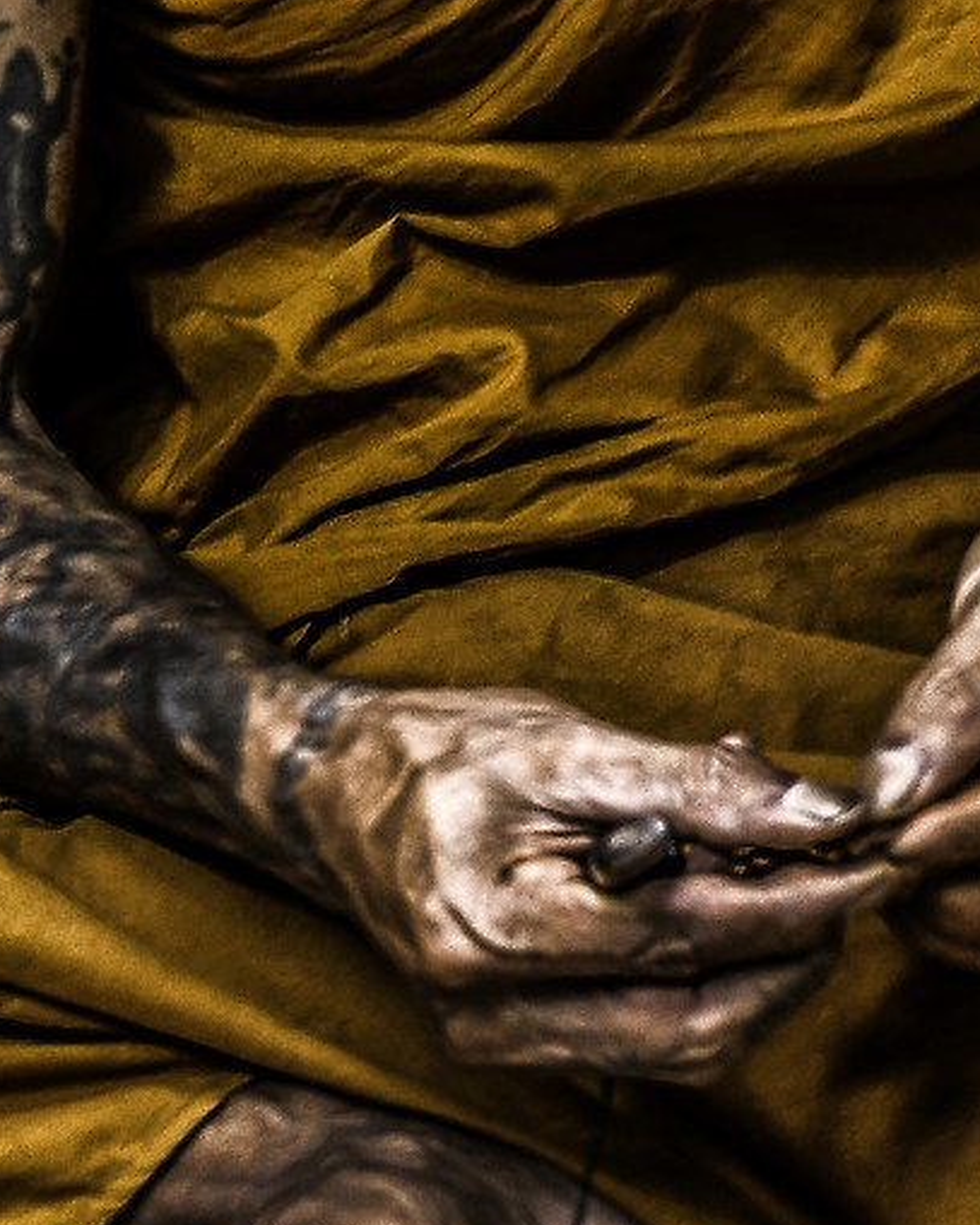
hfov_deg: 7.3
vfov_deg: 9.0
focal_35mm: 212
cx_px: 1040
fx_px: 7688
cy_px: -102
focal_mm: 32
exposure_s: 1/13
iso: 100
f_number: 4.2
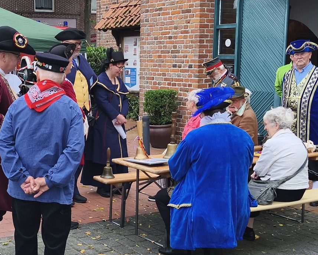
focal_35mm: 42
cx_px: 101
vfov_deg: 35.6
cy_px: 113
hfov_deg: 43.1
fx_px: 395
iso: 50
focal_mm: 6.18
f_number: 1.65
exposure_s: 1/121
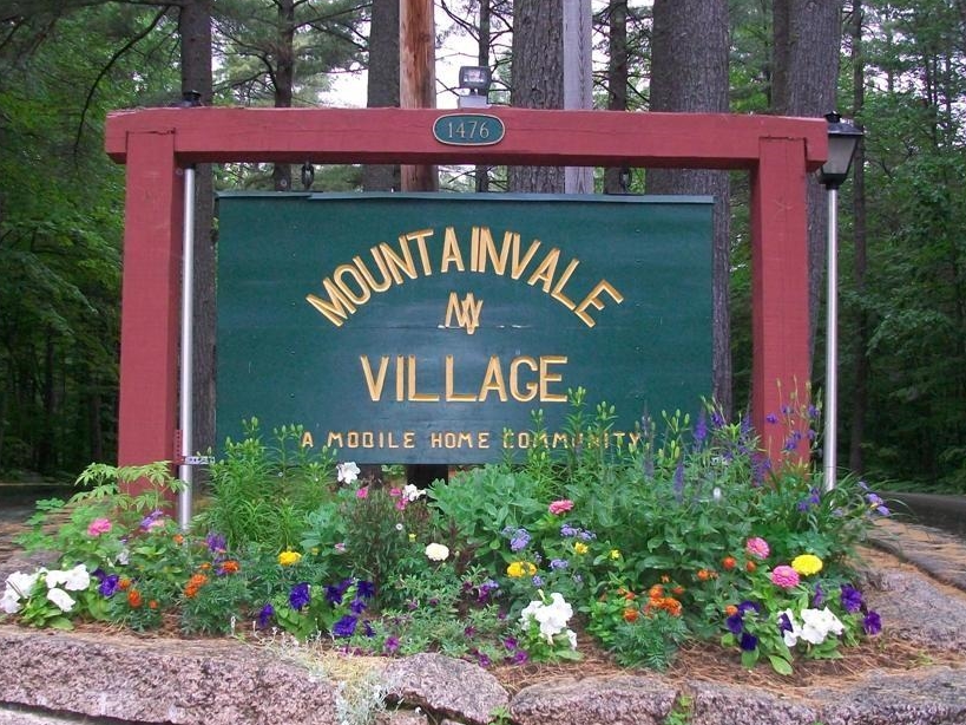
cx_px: 465
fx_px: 1116
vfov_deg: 35.9
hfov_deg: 46.8
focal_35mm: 40
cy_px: 354
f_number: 2.8
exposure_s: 1/60
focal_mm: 5.7
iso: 160
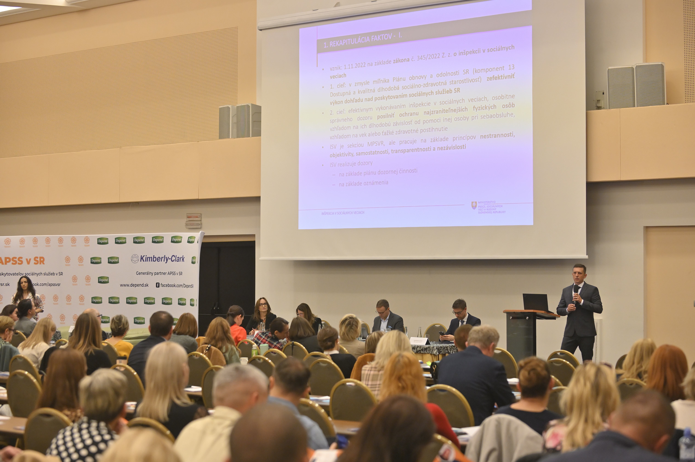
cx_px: 348
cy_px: 231
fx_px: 1350
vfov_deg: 19.4
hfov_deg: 28.9
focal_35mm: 70
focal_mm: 70
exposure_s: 1/400
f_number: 5.6
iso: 2500
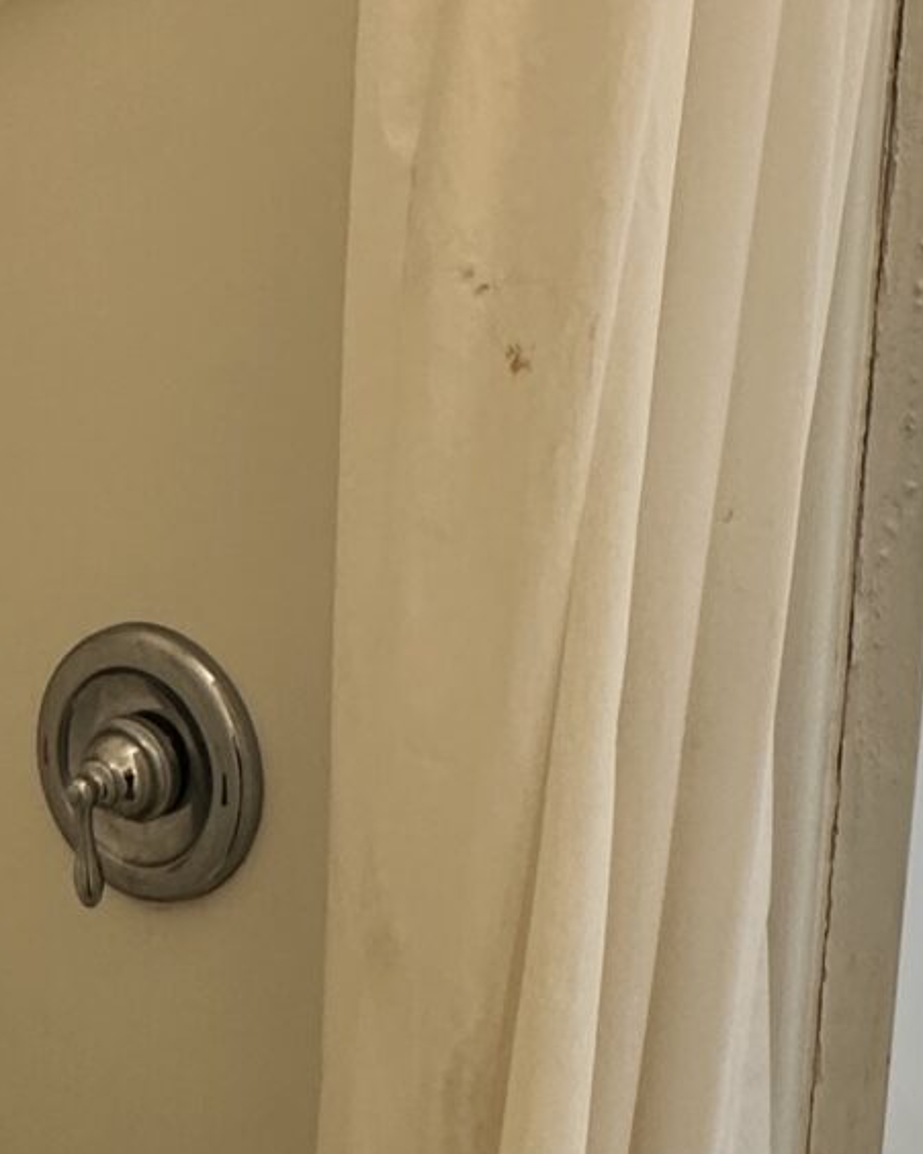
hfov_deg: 24.4
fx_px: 2118
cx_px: 274
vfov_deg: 30.4
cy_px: 720
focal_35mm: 62
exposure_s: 1/60
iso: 250
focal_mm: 2.22
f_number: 2.2
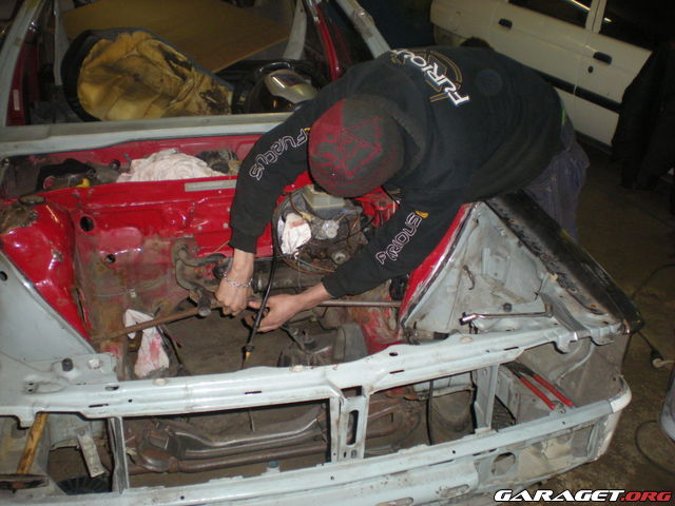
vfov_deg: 37.7
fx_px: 741
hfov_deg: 49.0
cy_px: 253
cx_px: 338
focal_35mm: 38
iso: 280
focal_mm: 6.3
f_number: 3.1
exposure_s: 1/60
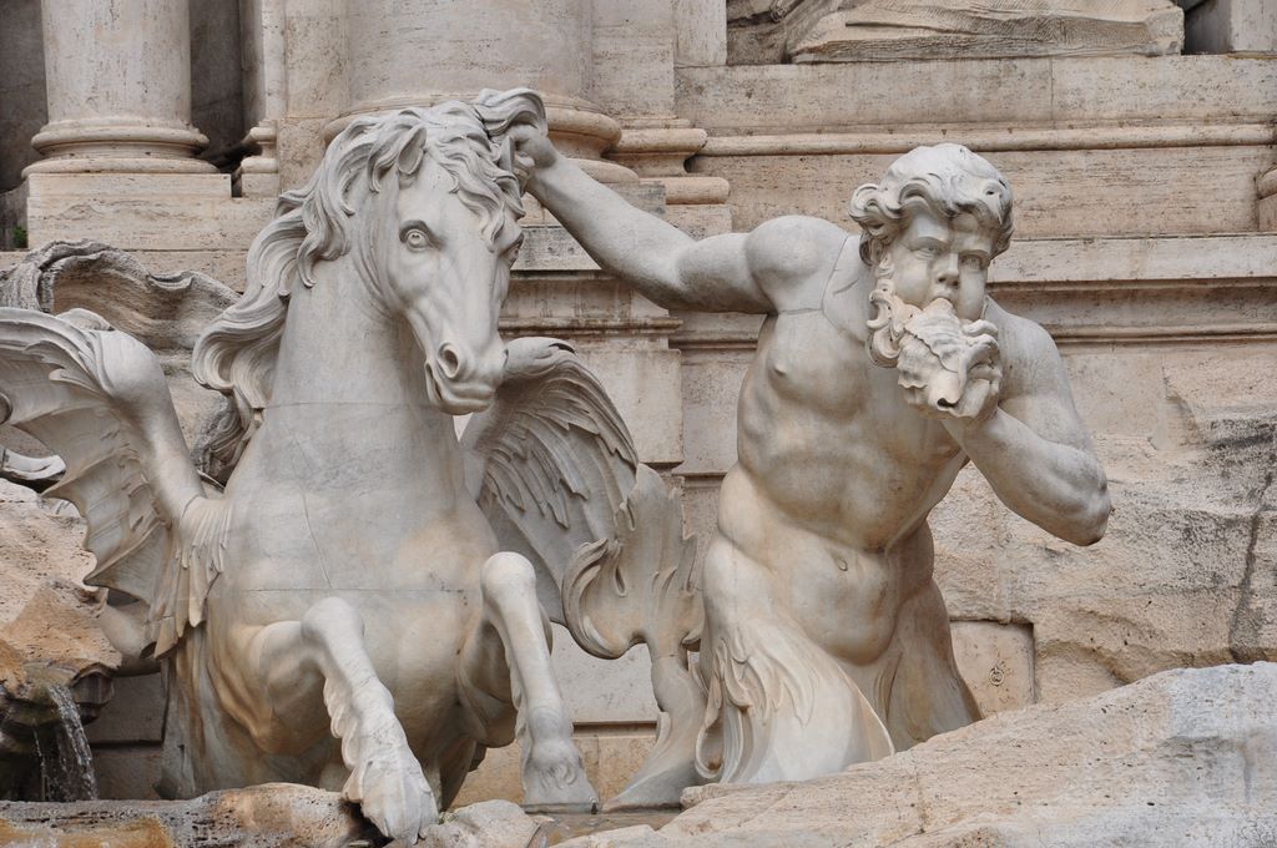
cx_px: 638
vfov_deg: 8.7
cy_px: 424
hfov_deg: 13.1
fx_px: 5580
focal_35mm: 158
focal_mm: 105
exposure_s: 1/320
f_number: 10
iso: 200
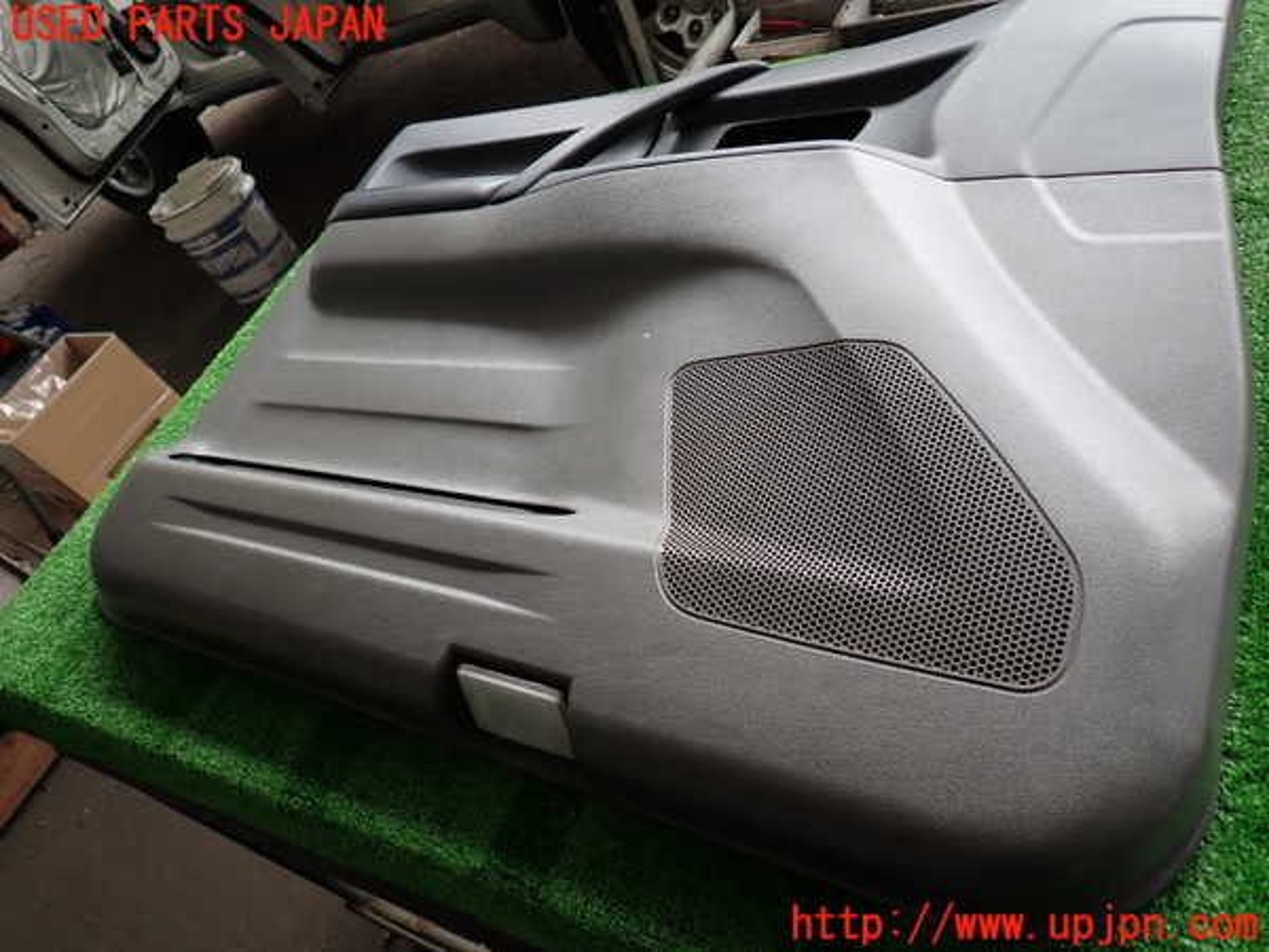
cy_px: 476
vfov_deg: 54.9
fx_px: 916
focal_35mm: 25
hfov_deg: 69.4
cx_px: 634
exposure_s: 1/80
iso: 100
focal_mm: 4.5
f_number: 2
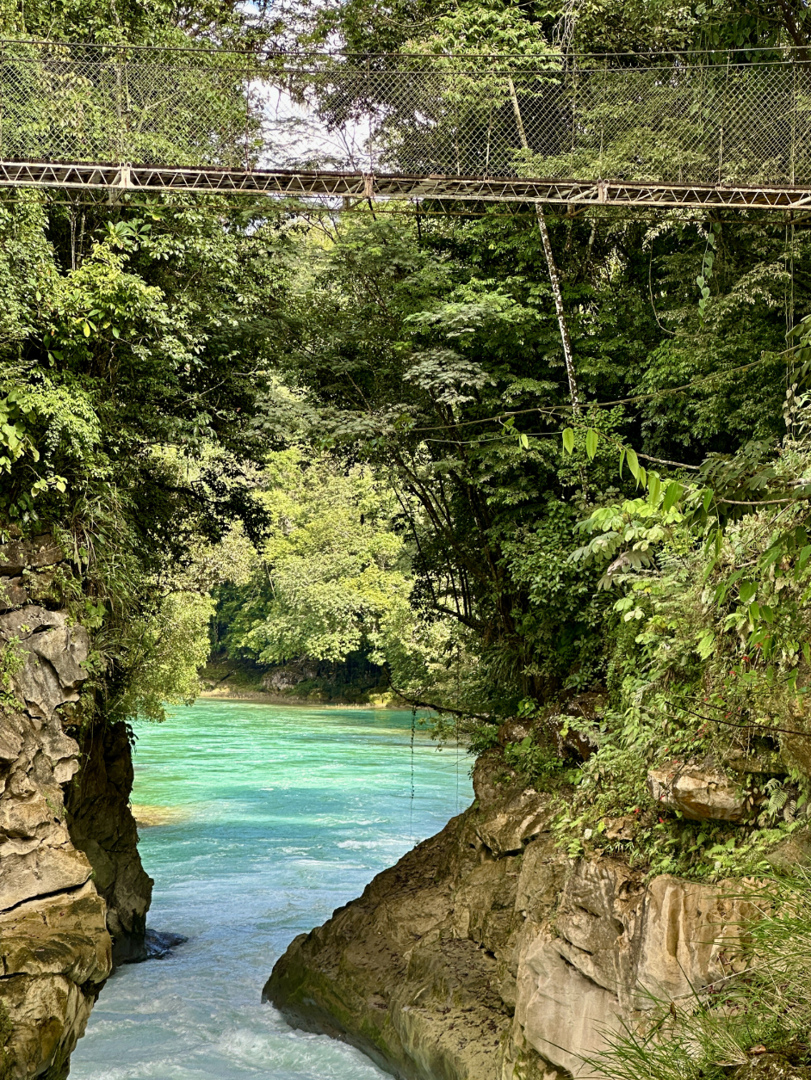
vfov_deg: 21.3
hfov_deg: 16.1
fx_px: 2872
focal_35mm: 92
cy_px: 552
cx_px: 432
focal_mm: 9
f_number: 2.8
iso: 32
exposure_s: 1/121
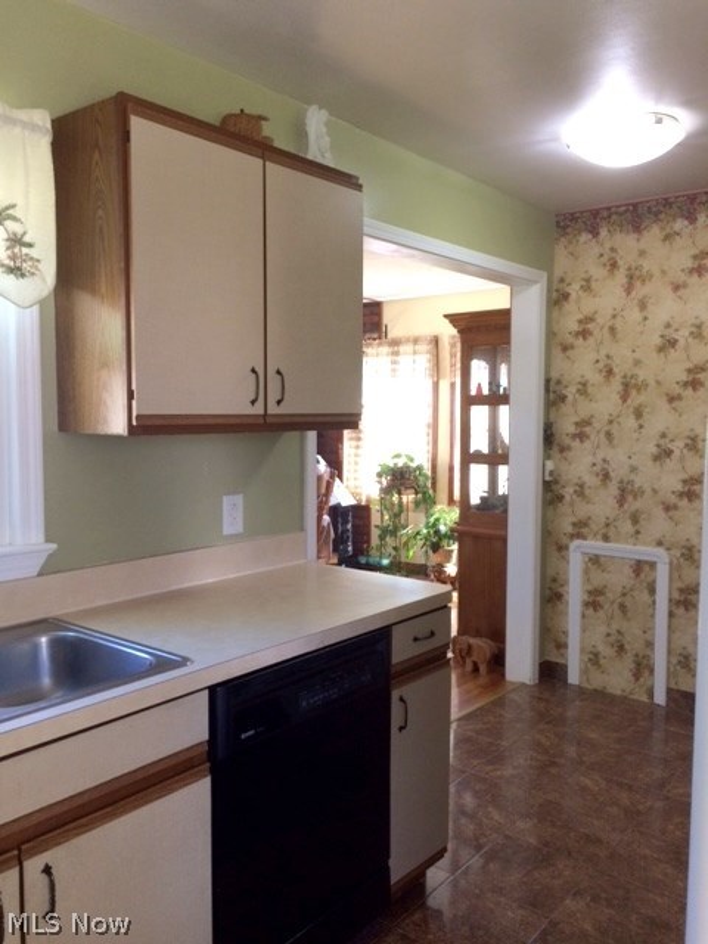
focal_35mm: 29
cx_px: 354
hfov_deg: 48.2
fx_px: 791
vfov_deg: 61.7
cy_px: 472
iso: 64
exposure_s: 1/30
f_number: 2.2
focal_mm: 4.15
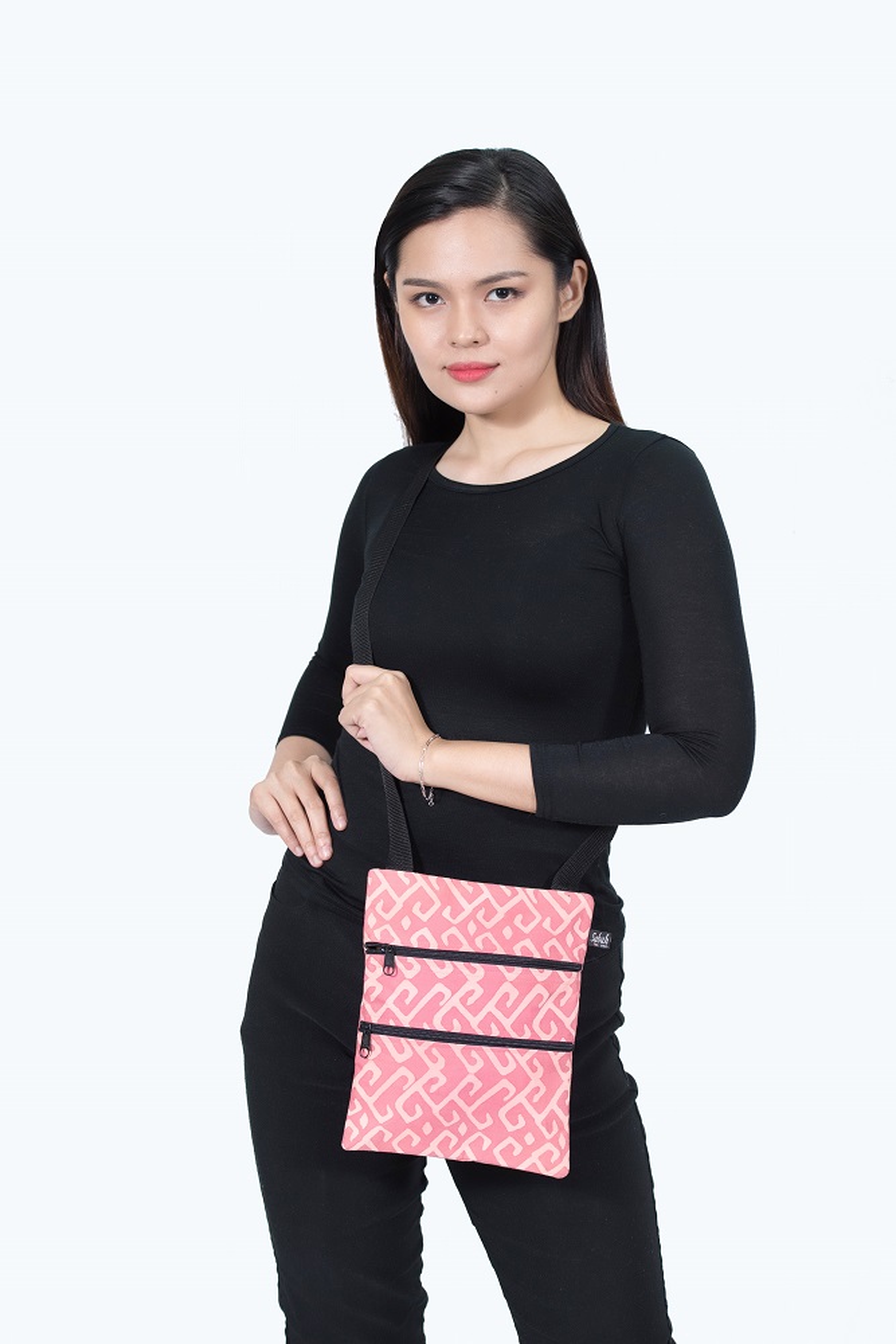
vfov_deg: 28.8
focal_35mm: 70
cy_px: 672
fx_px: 2612
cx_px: 448
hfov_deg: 19.5
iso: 1000
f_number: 5
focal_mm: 70
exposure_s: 1/125
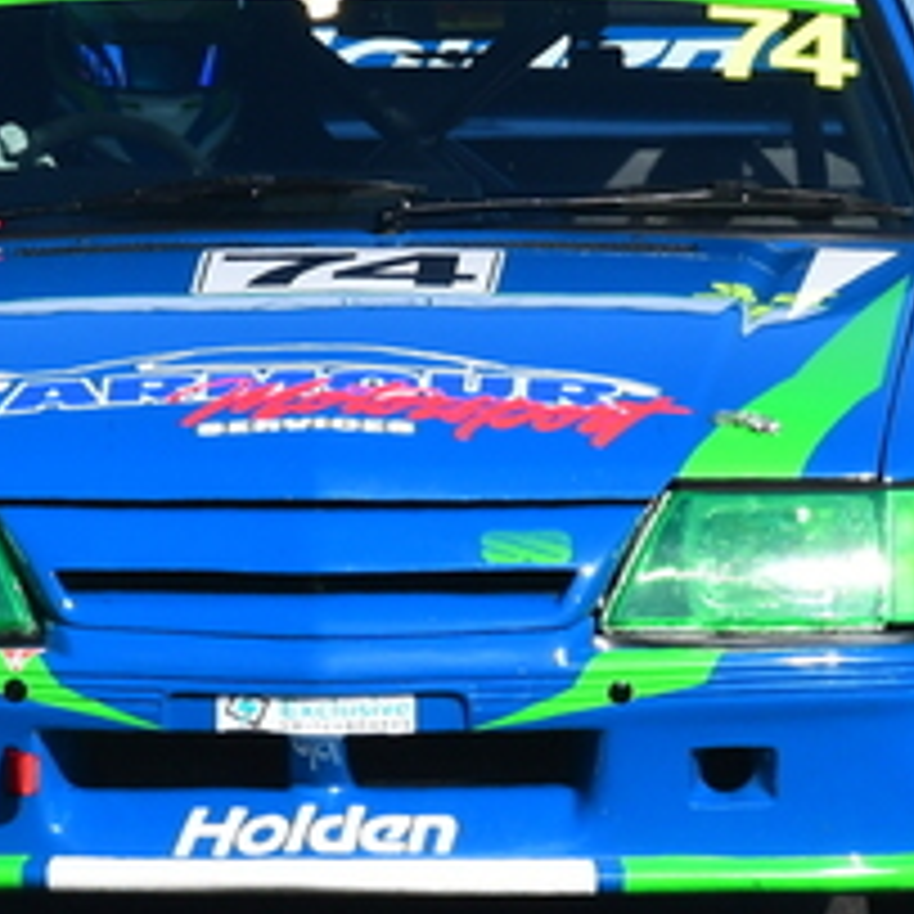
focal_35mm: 2264
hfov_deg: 0.8
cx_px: 437
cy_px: 110
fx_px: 67632
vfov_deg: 0.8
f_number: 11
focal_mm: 450
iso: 500
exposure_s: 1/640
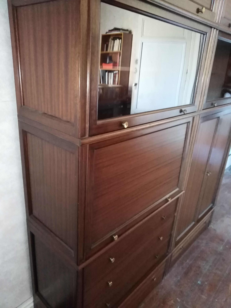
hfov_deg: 54.9
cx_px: 116
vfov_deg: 69.4
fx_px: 222
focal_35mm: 25
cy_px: 154
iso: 1871
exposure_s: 1/12
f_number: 2.2
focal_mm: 3.46
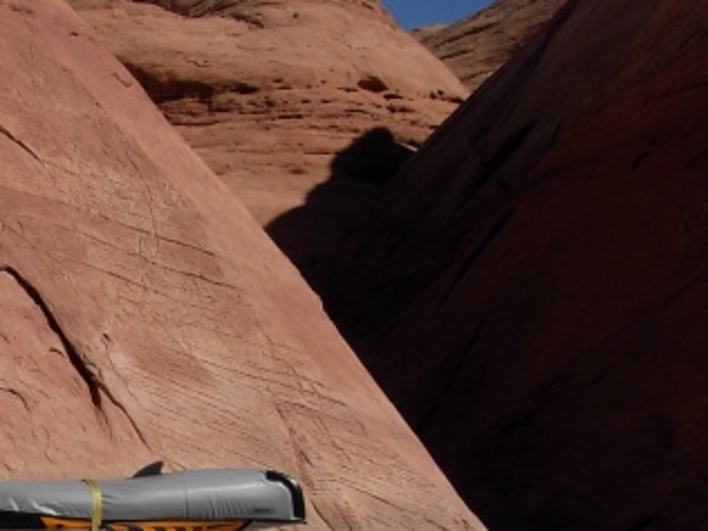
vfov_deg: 12.8
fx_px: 2332
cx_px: -117
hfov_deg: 16.6
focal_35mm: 114
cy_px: 578
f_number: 5.3
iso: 79
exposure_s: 1/1054
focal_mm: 7.5
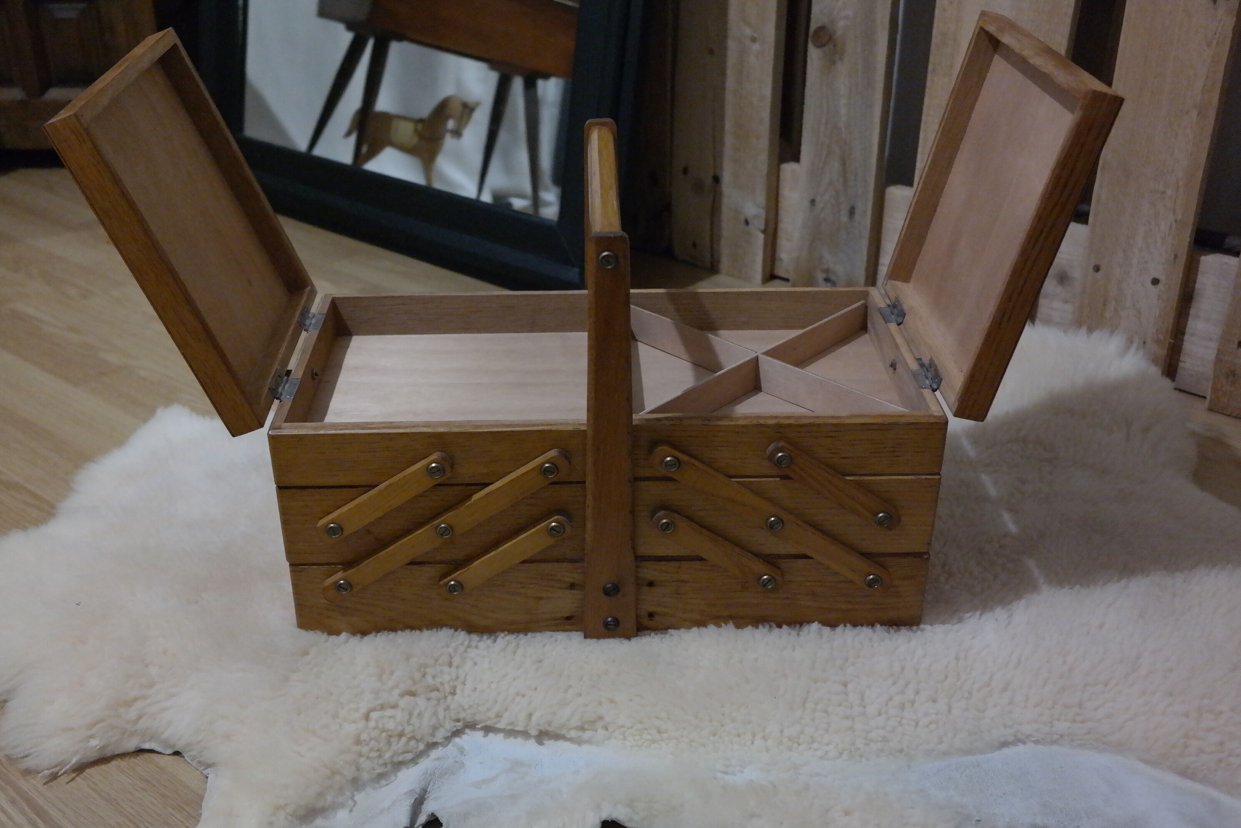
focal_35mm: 36
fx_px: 1241
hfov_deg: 53.1
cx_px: 620
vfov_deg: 36.9
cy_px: 414
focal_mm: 24
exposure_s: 1/30
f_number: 4
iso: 3200
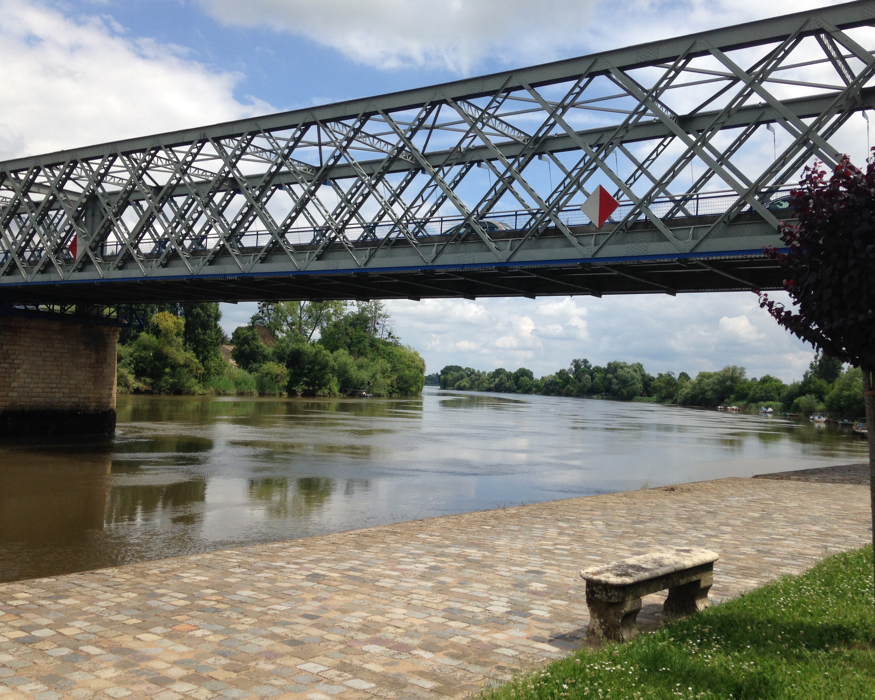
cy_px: 345
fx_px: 906
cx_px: 471
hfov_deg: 51.5
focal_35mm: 35
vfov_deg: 42.2
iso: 50
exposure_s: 1/2088
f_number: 2.4
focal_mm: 4.12
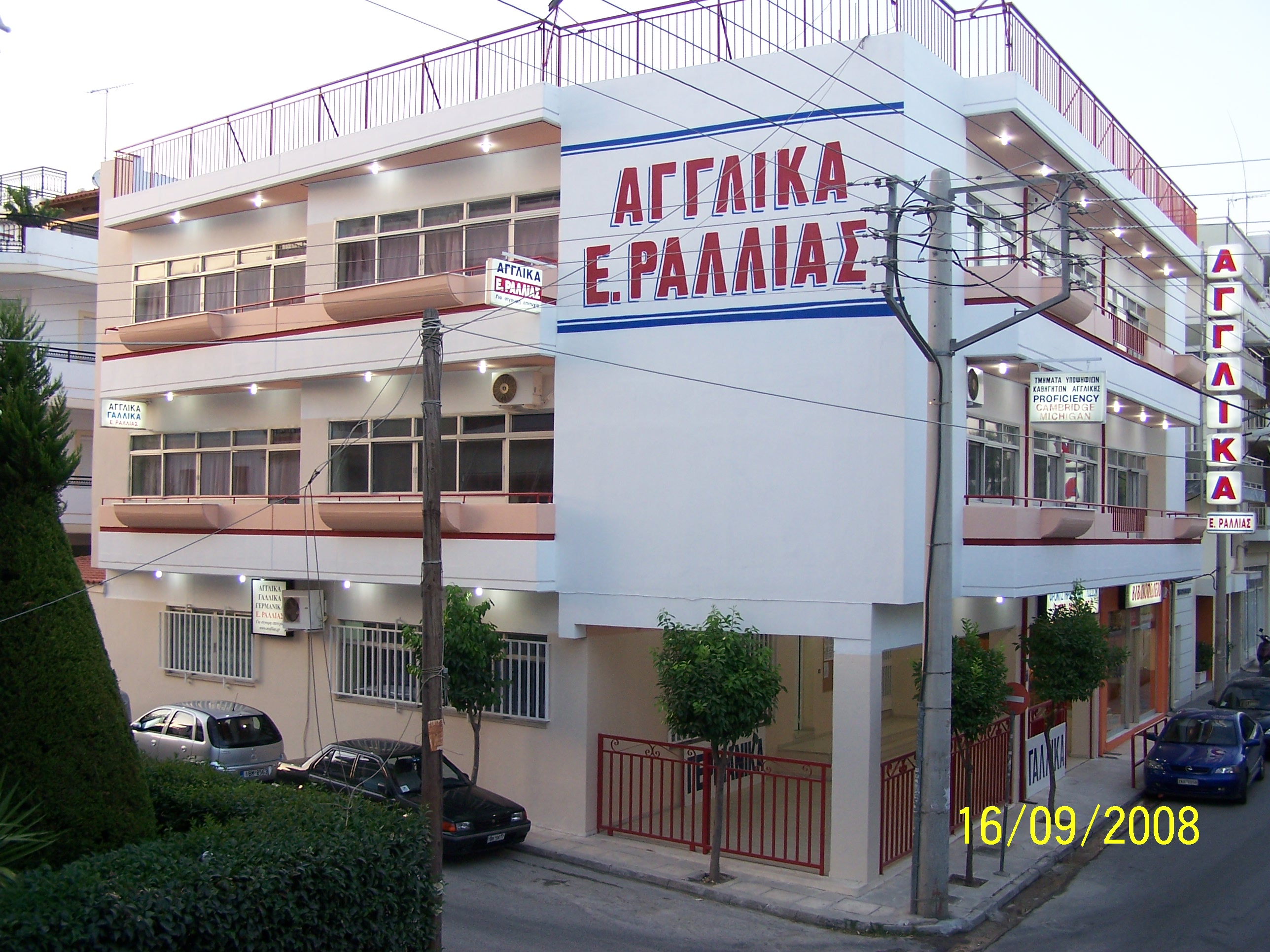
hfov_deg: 49.0
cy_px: 476
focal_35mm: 38
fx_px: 1394
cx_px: 635
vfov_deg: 37.7
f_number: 2.8
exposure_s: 1/60
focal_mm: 6.3
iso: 100
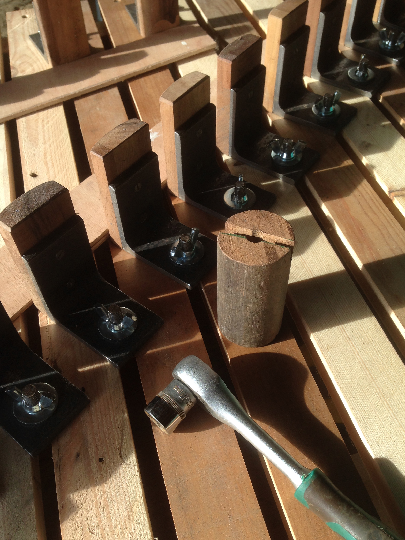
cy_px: 274
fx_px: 530
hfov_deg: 41.8
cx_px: 199
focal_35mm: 34
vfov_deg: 54.0
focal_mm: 4.12
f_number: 2.4
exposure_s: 1/221
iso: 50
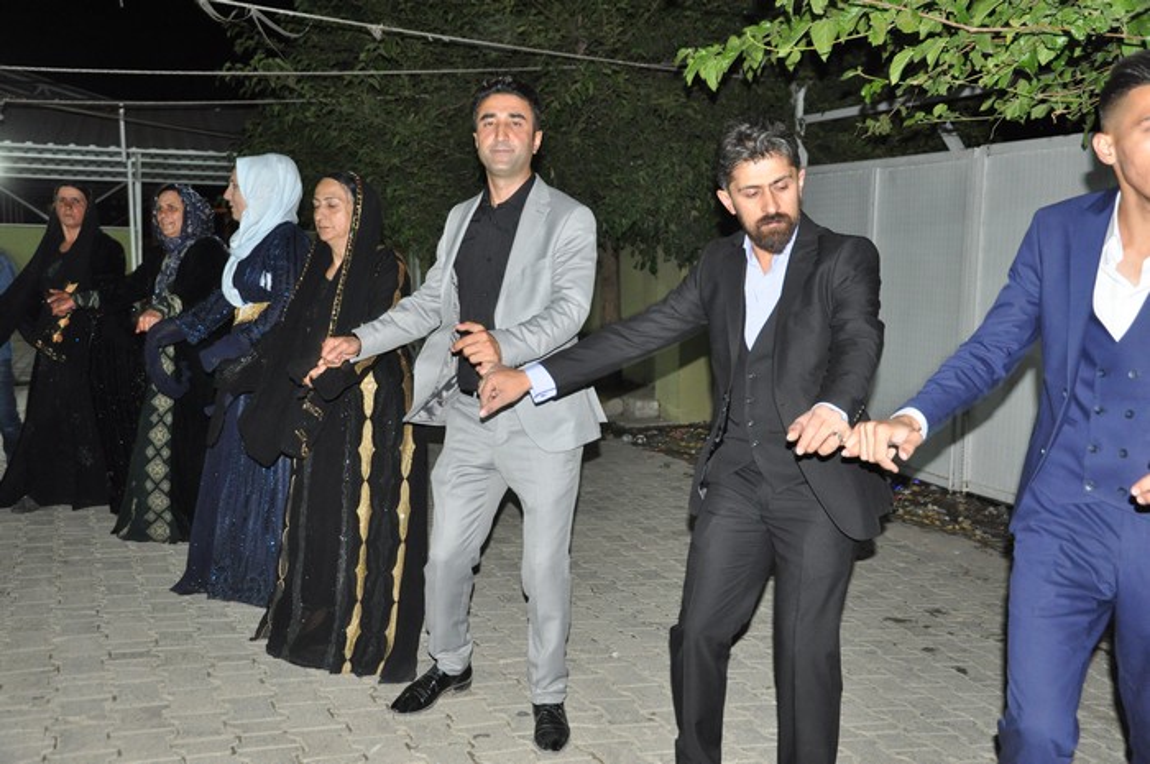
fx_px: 1244
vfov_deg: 34.1
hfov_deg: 49.6
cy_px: 382
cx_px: 575
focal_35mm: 39
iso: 1250
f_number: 4.5
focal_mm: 26
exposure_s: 1/60
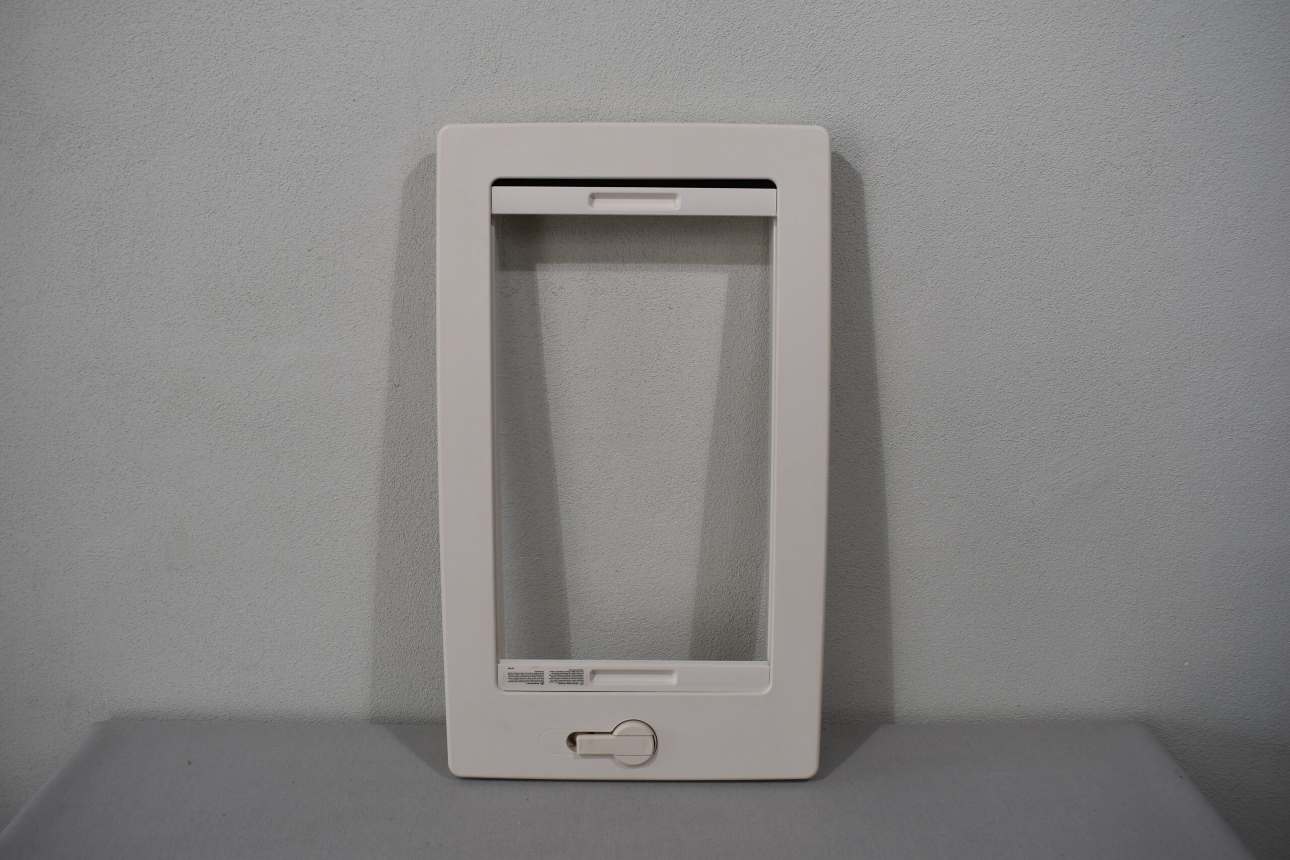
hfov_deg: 59.5
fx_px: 1129
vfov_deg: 41.7
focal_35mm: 32
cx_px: 645
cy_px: 430
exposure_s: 1/160
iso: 200
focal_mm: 21
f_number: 5.6
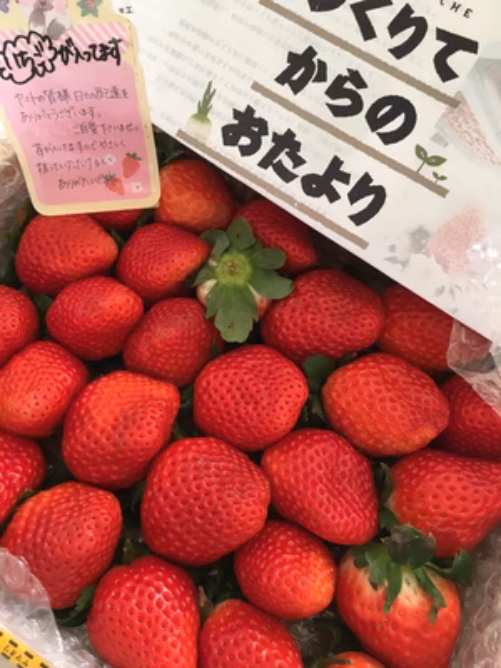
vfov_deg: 61.7
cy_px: 334
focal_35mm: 29
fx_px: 560
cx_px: 250
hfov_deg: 48.2
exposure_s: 1/30
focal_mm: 4.15
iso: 25
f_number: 2.2
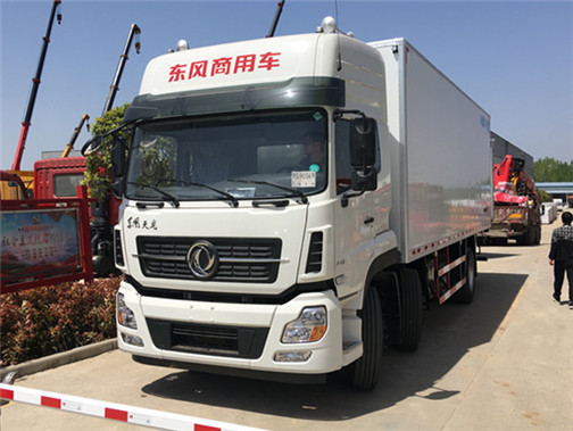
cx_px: 286
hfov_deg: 61.6
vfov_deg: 48.3
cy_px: 216
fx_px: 480
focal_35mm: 29
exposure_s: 1/2262
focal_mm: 4.15
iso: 25
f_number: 2.2
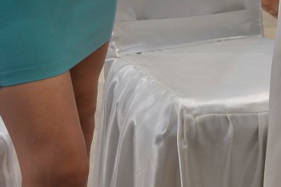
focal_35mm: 231
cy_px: -192
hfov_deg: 8.6
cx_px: 492
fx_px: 1803
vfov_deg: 5.8
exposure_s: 1/60
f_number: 3.2
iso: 500
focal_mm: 50
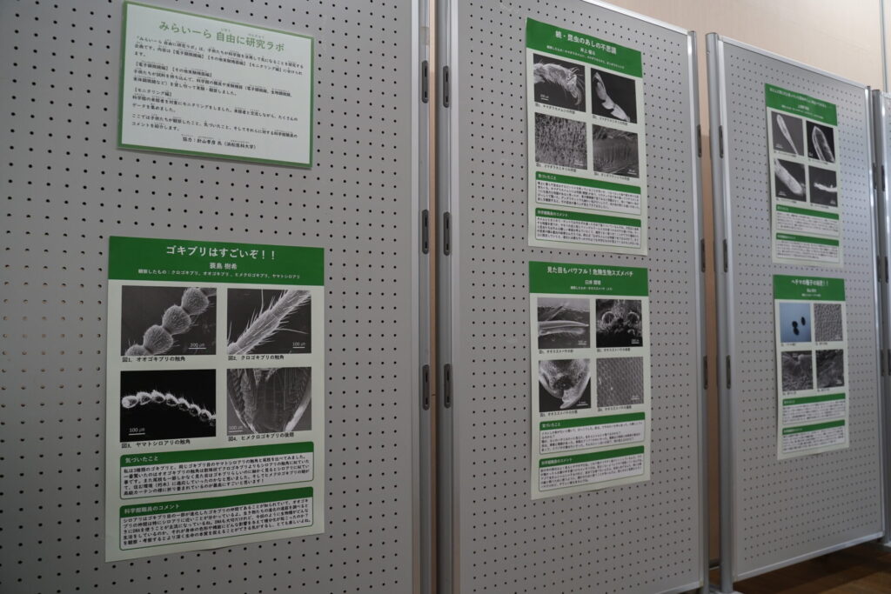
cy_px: 297
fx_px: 693
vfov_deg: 46.4
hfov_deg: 65.5
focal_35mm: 28
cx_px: 446
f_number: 4
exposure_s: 1/160
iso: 800
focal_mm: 28
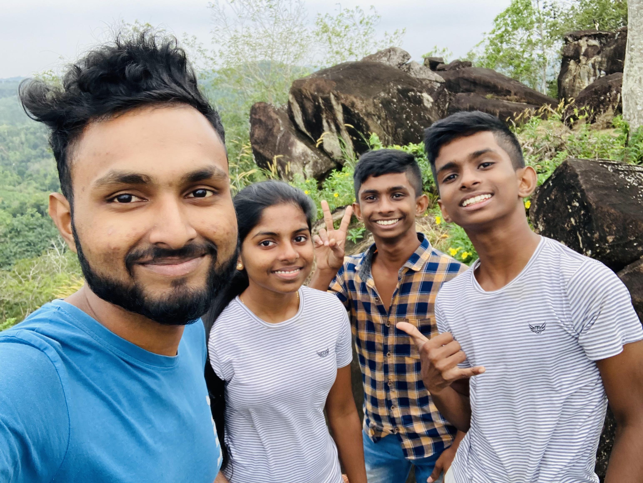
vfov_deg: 44.2
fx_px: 595
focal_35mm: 32
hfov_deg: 56.8
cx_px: 322
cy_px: 242
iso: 40
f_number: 2.2
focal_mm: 2.87
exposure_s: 1/121
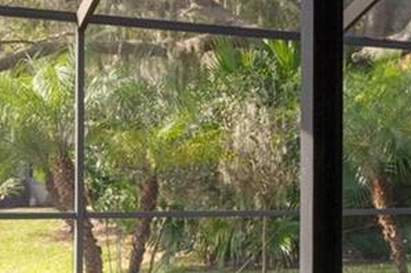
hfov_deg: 22.3
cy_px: 171
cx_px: 452
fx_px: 981
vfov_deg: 15.8
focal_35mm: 86
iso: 250
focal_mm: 16
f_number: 9
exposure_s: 1/5
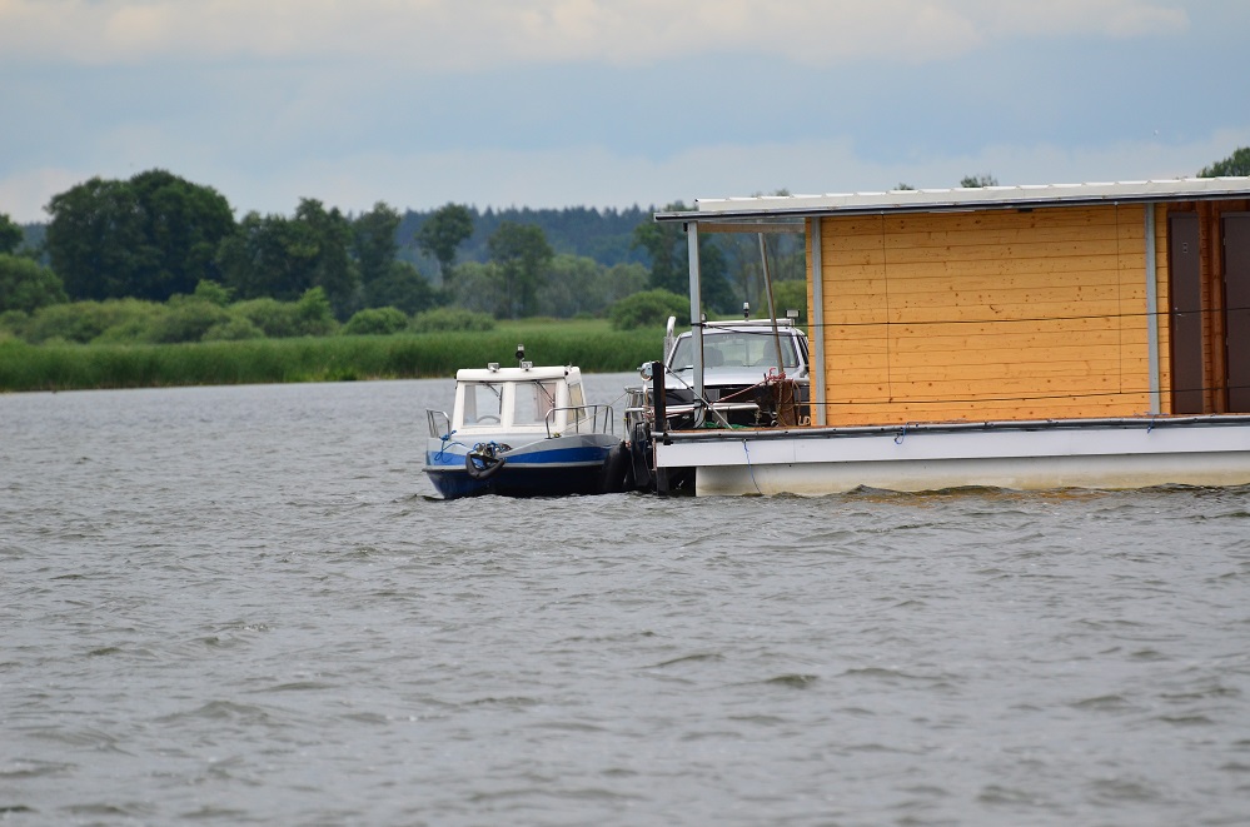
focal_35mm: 390
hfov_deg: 5.3
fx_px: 13509
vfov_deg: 3.5
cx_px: 625
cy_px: 414
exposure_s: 1/2500
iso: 640
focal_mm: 260
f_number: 5.6
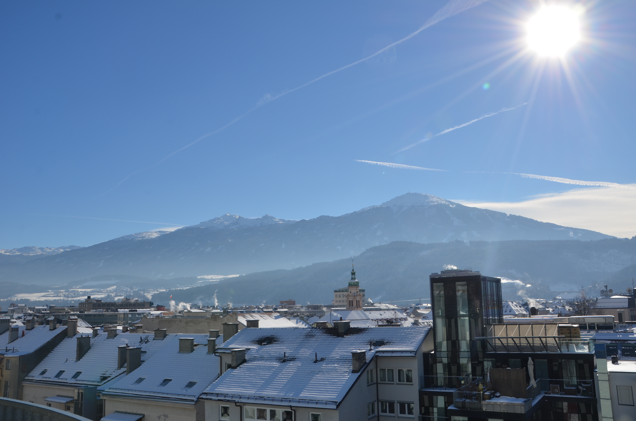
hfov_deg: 57.3
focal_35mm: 33
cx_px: 318
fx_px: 582
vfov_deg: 39.8
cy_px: 210
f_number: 10
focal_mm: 22
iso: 100
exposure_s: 1/400
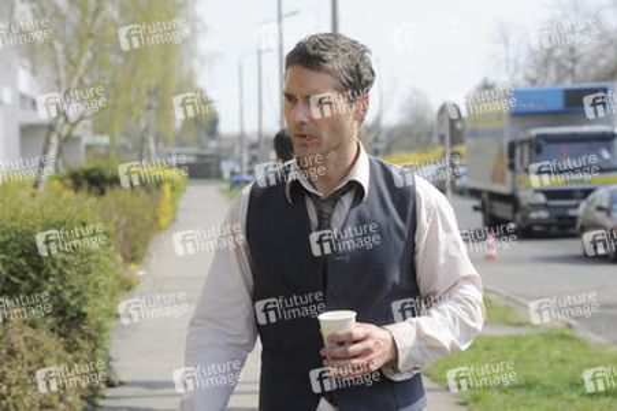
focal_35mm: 112
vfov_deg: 12.2
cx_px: 308
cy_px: 206
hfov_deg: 18.3
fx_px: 1918
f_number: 10
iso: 320
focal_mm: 112
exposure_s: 1/400
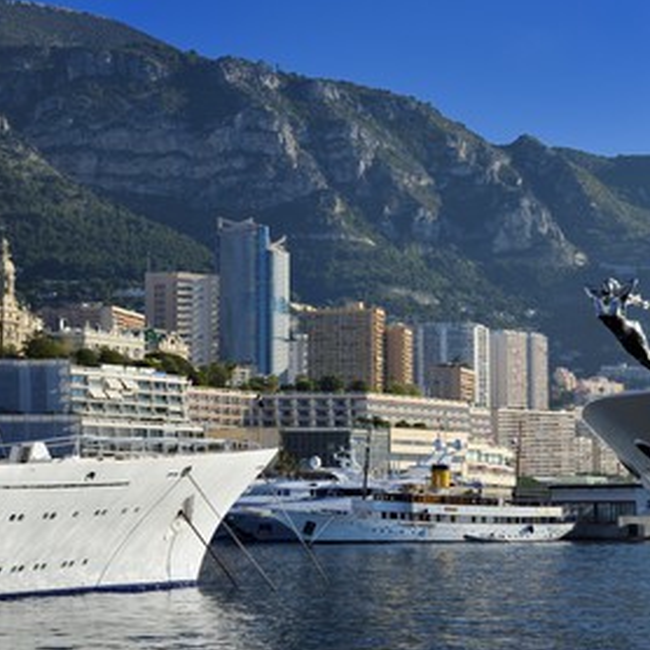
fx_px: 1912
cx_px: 246
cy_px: 325
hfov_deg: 19.3
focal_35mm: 90
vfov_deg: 19.3
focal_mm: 70
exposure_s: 1/160
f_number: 18
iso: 200
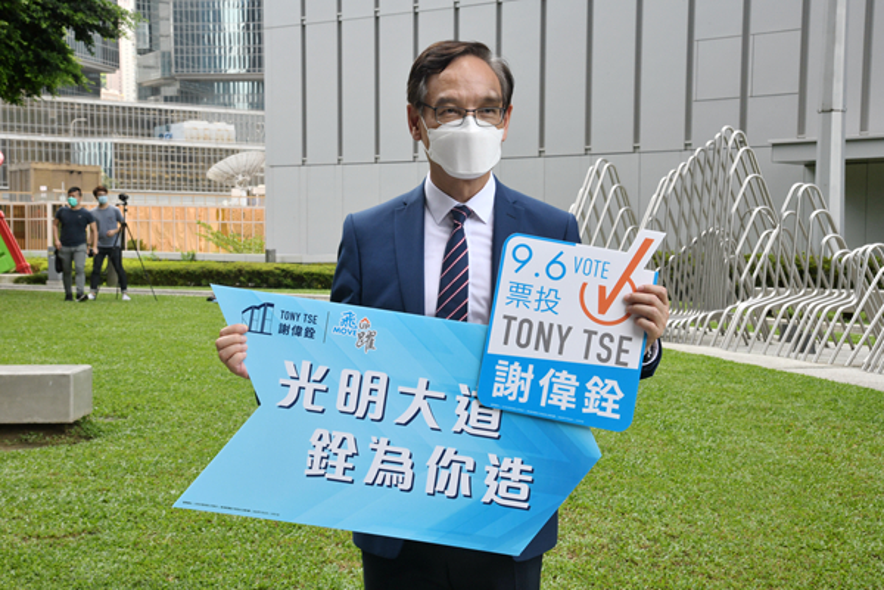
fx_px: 1424
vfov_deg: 23.4
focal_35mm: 58
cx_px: 442
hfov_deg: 34.5
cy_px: 295
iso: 1000
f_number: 18
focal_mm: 58
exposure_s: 1/160
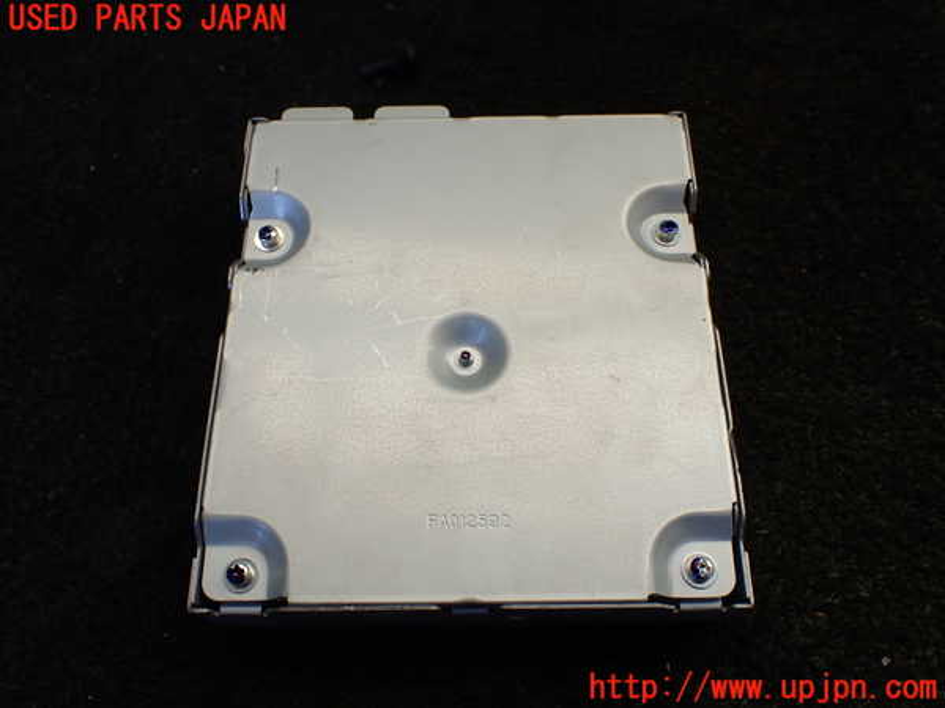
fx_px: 819
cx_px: 472
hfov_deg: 60.0
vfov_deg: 46.8
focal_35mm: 30
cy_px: 354
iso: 100
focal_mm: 5.4
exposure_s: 1/125
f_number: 3.2
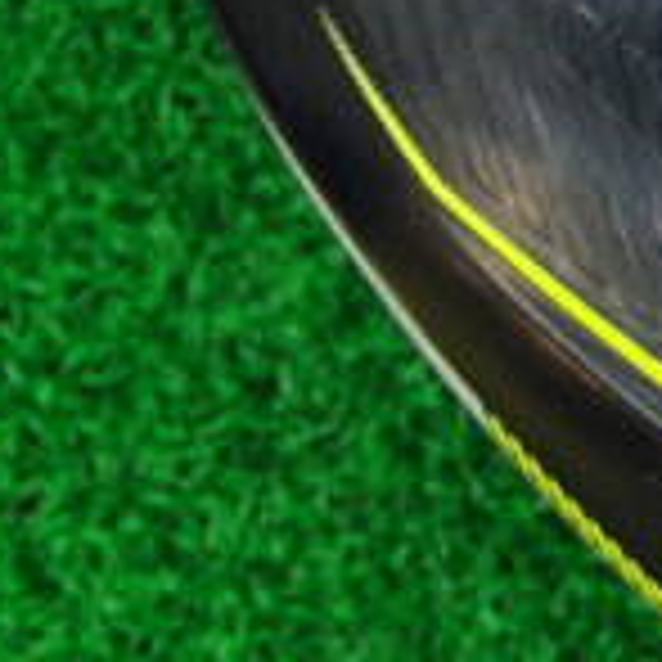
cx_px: 1234
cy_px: -131
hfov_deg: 11.3
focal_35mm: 142
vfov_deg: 12.0
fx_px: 3072
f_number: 3.6
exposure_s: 1/50
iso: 400
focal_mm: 6.42
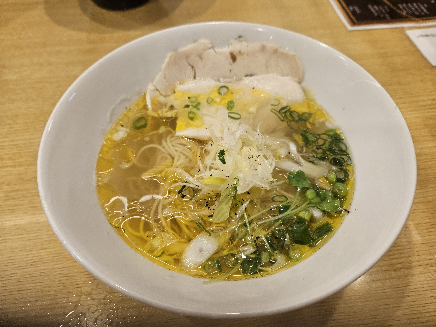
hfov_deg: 73.9
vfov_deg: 58.9
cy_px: 164
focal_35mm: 23
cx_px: 218
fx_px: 290
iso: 320
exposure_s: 1/100
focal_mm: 5.4
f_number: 1.8
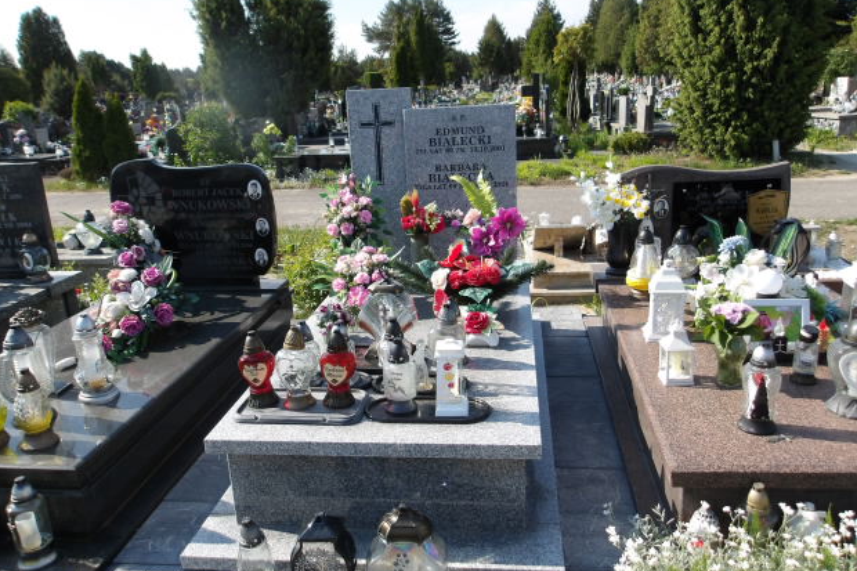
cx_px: 416
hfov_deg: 63.7
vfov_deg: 44.9
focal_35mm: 29
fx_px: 690
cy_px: 311
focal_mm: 4.9
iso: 100
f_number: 3
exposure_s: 1/734
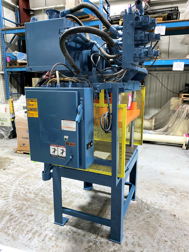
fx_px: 189
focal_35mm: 26
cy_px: 126
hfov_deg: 53.1
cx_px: 94
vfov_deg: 67.3
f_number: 1.8
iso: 100
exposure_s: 1/15
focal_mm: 4.25
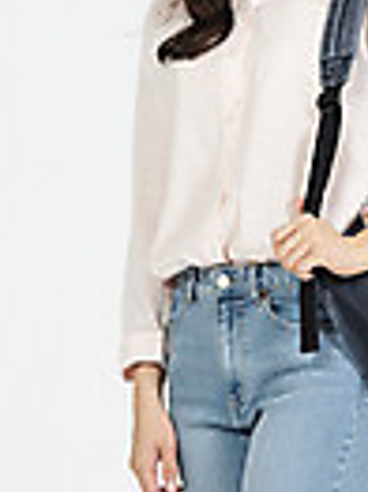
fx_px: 3975
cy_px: 349
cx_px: 295
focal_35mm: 280
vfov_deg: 7.1
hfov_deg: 5.3
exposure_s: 1/125
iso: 100
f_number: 13
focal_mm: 95
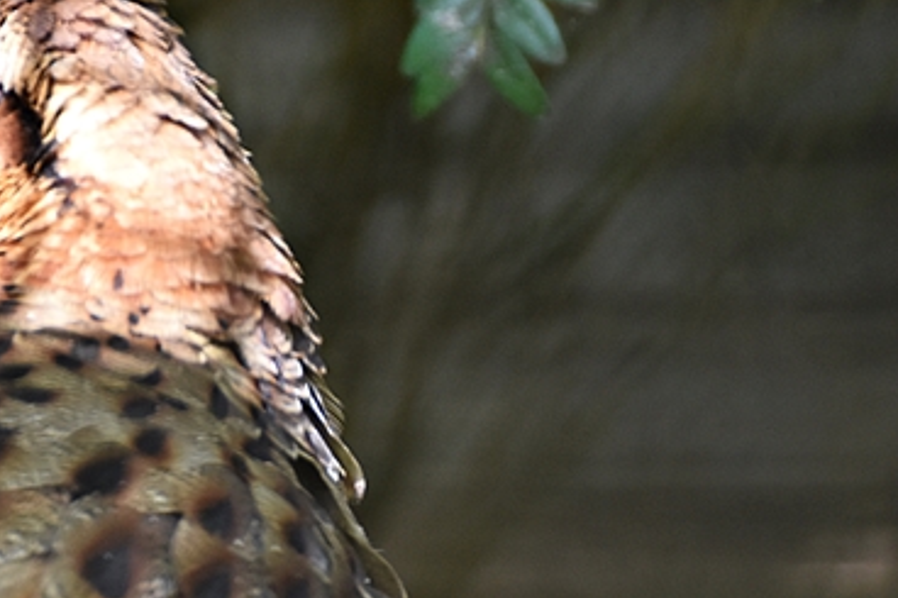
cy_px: 641
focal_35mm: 376
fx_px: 9374
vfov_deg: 3.6
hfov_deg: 5.5
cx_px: 305
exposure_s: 1/60
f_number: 5.3
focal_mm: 90
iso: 800
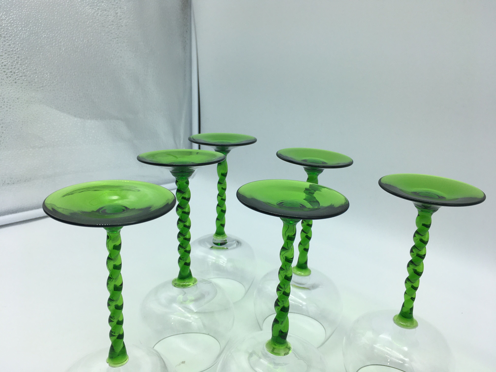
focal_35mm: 29
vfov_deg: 48.2
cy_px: 186
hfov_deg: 61.7
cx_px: 248
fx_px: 416
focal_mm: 4.15
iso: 25
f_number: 2.2
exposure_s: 1/346
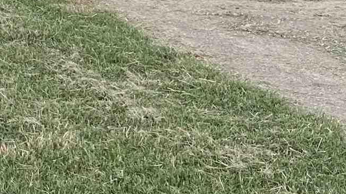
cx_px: -291
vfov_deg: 8.3
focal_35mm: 134
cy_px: -268
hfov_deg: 14.1
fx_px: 1229
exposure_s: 1/121
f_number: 1.5
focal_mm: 5.7
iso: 50
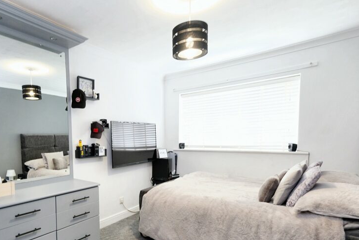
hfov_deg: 79.8
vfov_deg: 58.7
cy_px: 152
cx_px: 136
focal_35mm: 21
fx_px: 209
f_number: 4
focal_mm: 10
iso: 800
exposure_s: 1/10
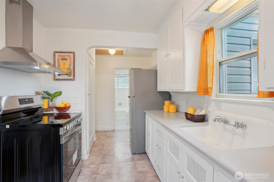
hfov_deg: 90.0
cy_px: 91
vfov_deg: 67.4
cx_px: 137
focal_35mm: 18
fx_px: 137
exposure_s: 1/10
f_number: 8
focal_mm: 18
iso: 400
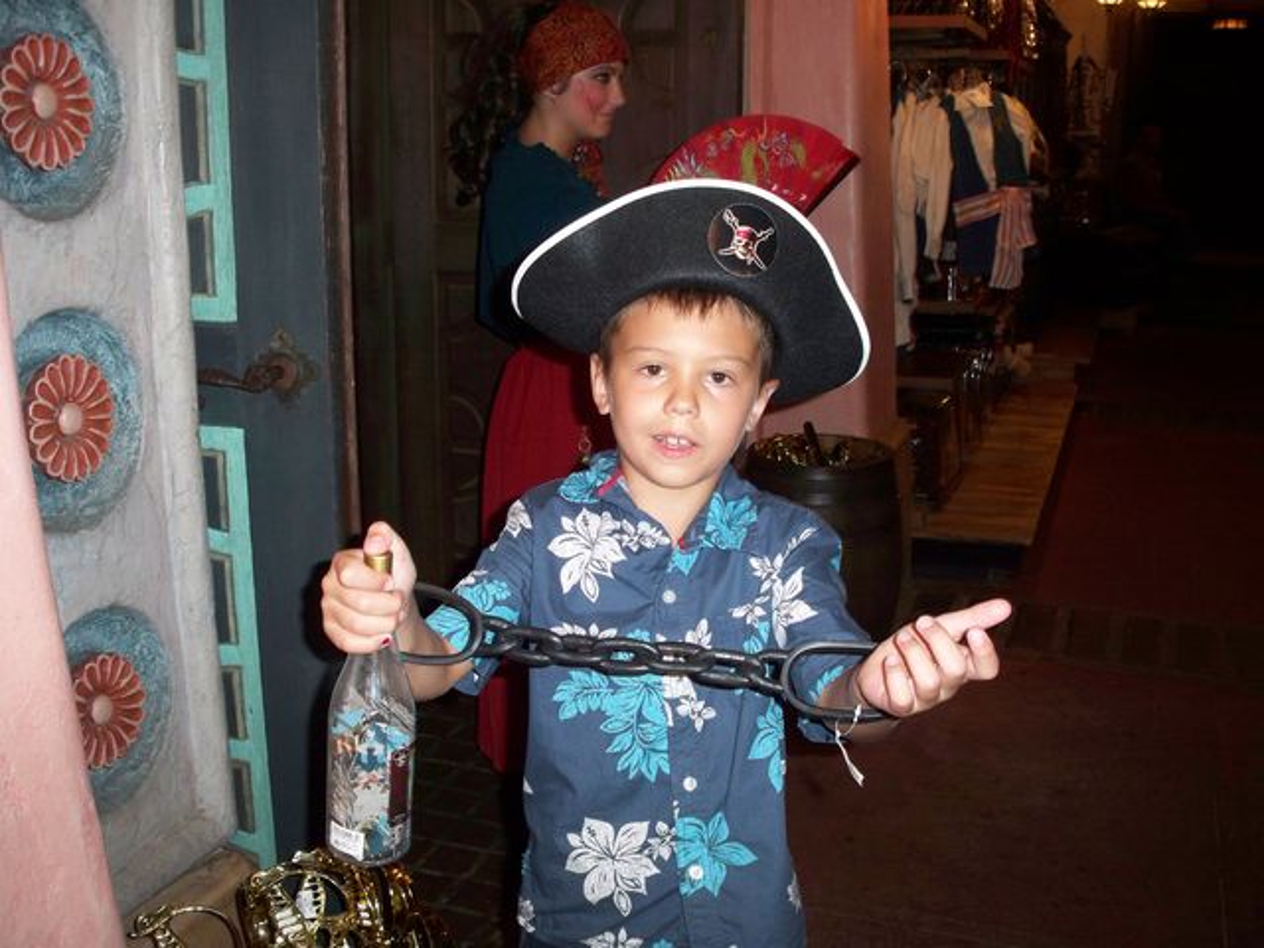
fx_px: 1351
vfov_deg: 38.7
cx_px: 632
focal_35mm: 37
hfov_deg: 50.1
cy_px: 474
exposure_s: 1/30
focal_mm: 7.9
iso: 200
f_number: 3.4
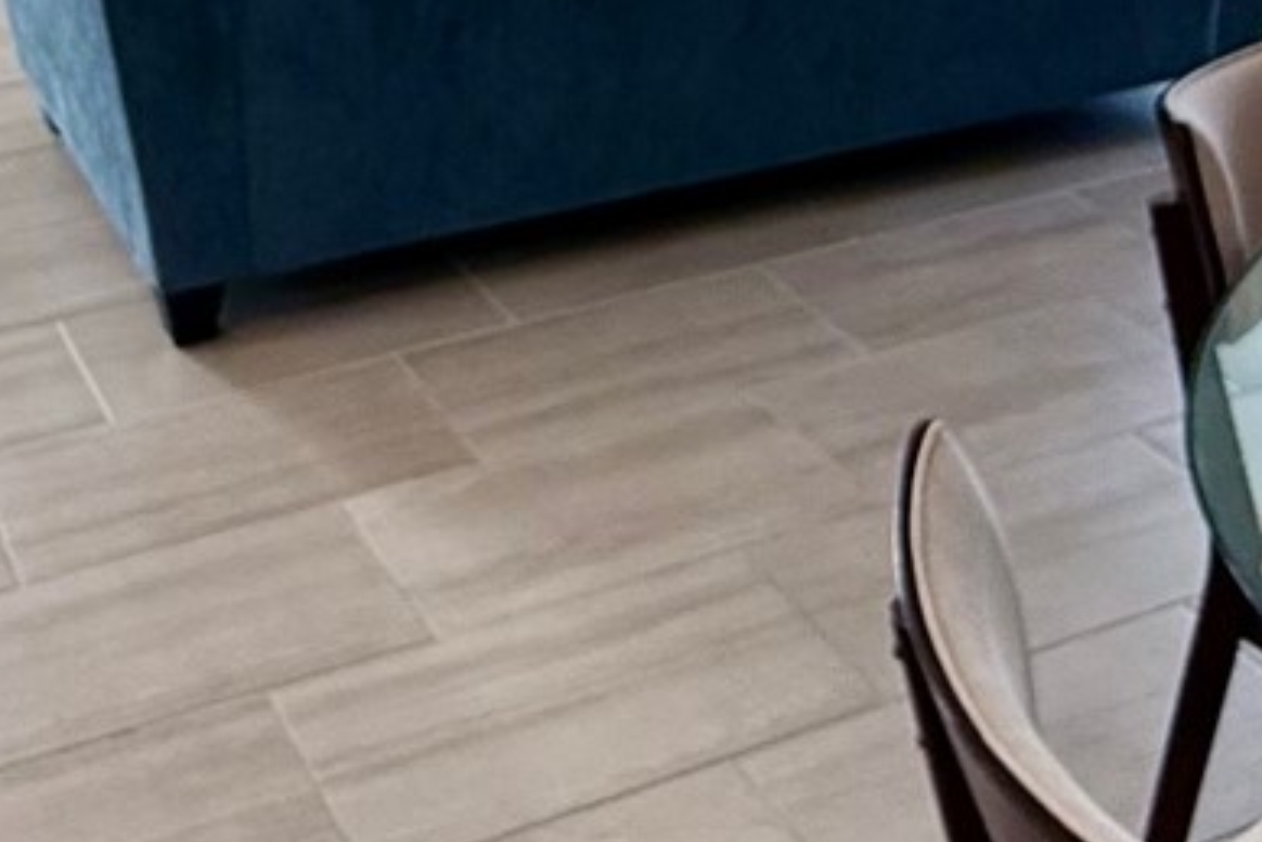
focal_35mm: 60
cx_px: 491
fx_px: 2104
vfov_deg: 21.2
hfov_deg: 33.3
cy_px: -140
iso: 80
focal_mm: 2.22
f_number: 2.2
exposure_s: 1/120
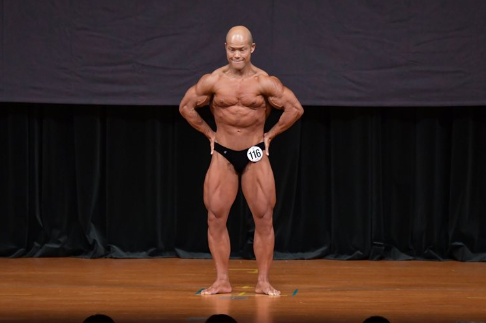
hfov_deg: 7.3
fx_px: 3792
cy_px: 156
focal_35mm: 281
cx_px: 249
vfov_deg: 4.9
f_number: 5.6
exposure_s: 1/400
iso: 4000
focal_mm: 180
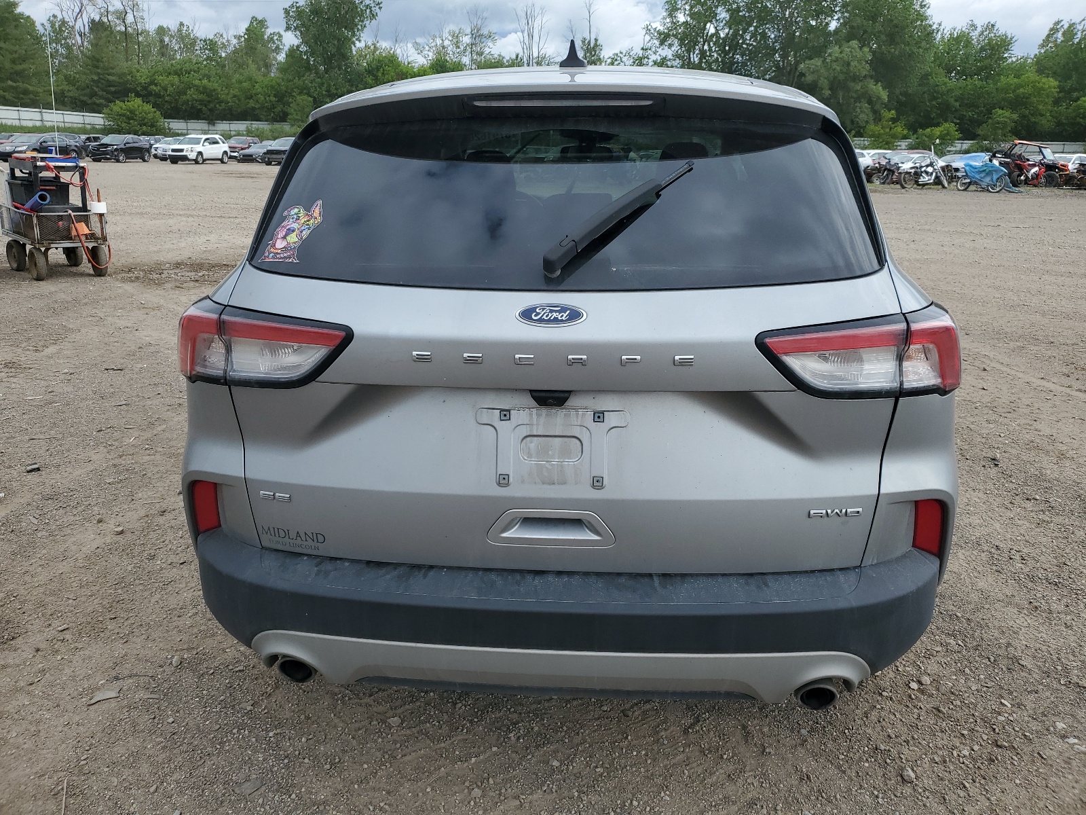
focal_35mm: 26
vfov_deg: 53.1
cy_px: 408
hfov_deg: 67.3
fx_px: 816
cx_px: 543
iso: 50
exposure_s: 1/2000
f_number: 1.5
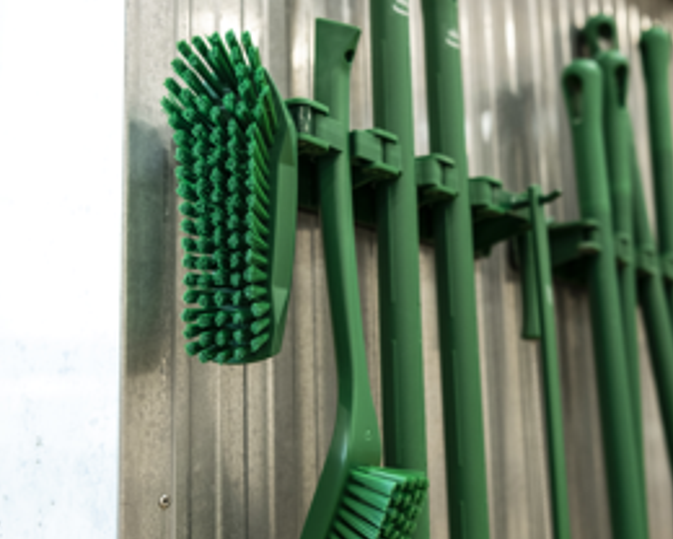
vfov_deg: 29.1
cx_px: 448
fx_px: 1036
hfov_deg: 35.6
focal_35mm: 52
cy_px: 280
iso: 800
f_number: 3.2
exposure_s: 1/160
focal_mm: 32
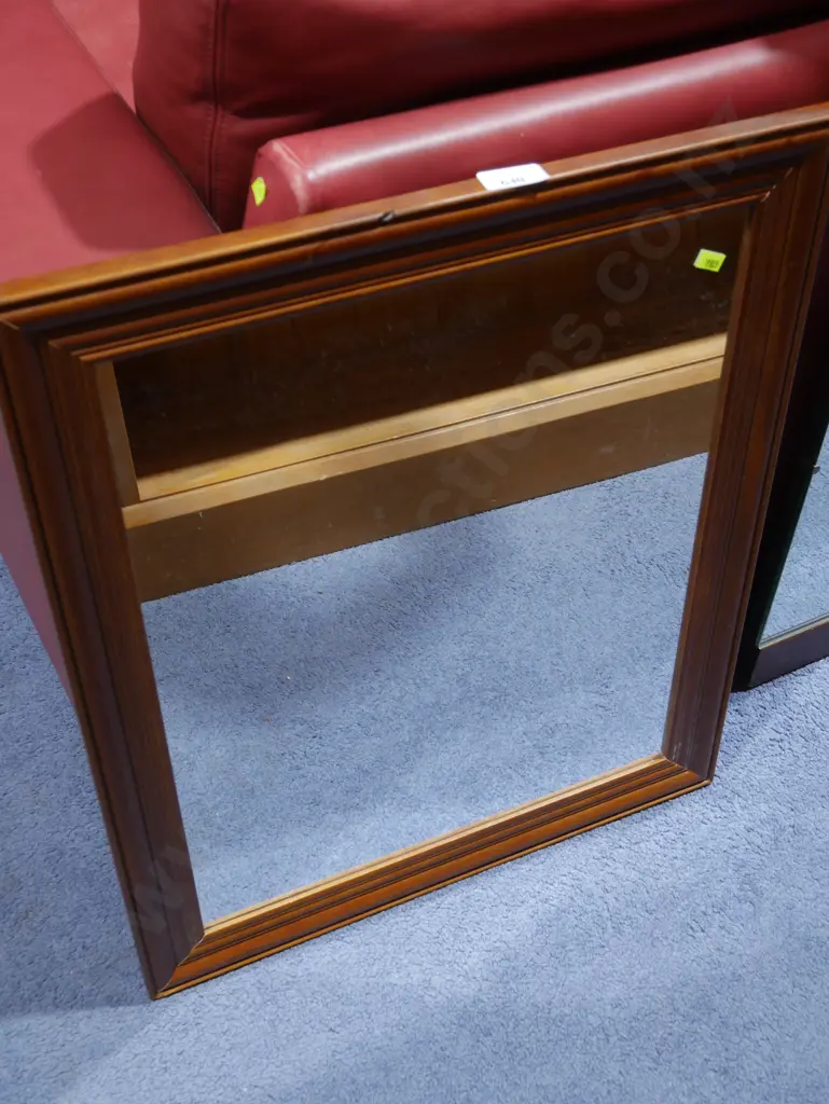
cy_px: 552
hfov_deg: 32.9
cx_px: 414
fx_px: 1404
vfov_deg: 42.9
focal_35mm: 44
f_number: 4.7
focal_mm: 22
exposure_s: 1/60
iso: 640
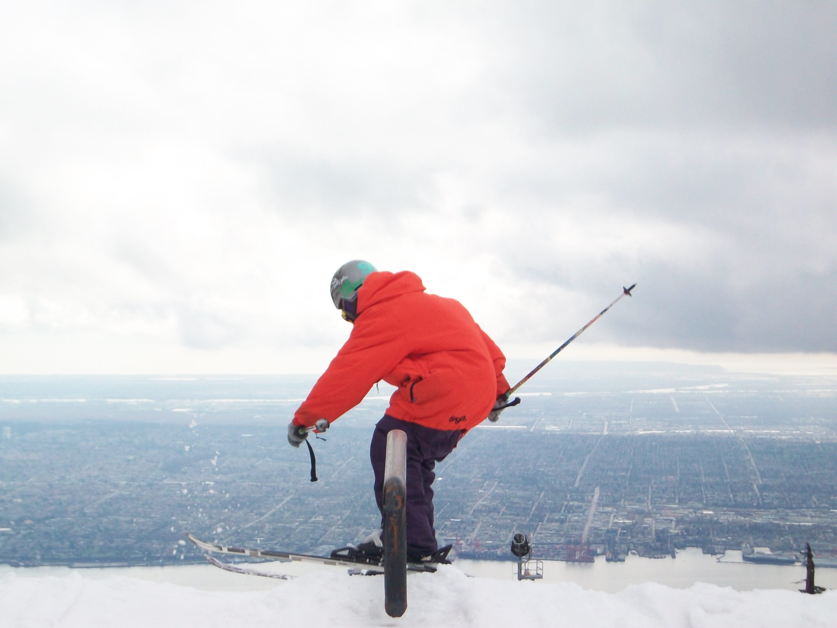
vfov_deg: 14.5
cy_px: 314
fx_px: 2466
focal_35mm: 102
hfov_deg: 19.3
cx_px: 418
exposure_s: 1/320
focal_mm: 17.1
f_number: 5.1
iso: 80
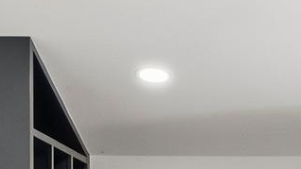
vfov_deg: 5.6
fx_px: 1668
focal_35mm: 209
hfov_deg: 10.0
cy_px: 383
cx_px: 468
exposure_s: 1/500
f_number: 4
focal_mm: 31
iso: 320
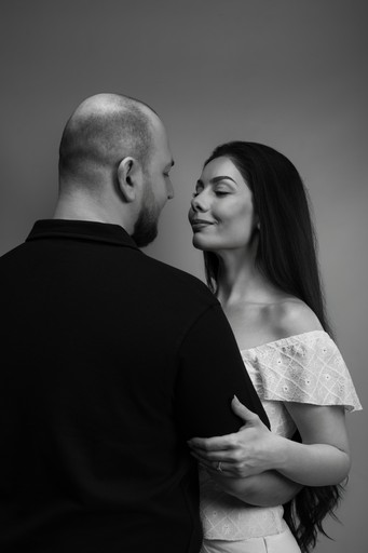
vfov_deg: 41.9
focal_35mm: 47
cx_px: 184
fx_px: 721
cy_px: 276
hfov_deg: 28.6
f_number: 5.6
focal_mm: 47
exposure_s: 1/200
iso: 200
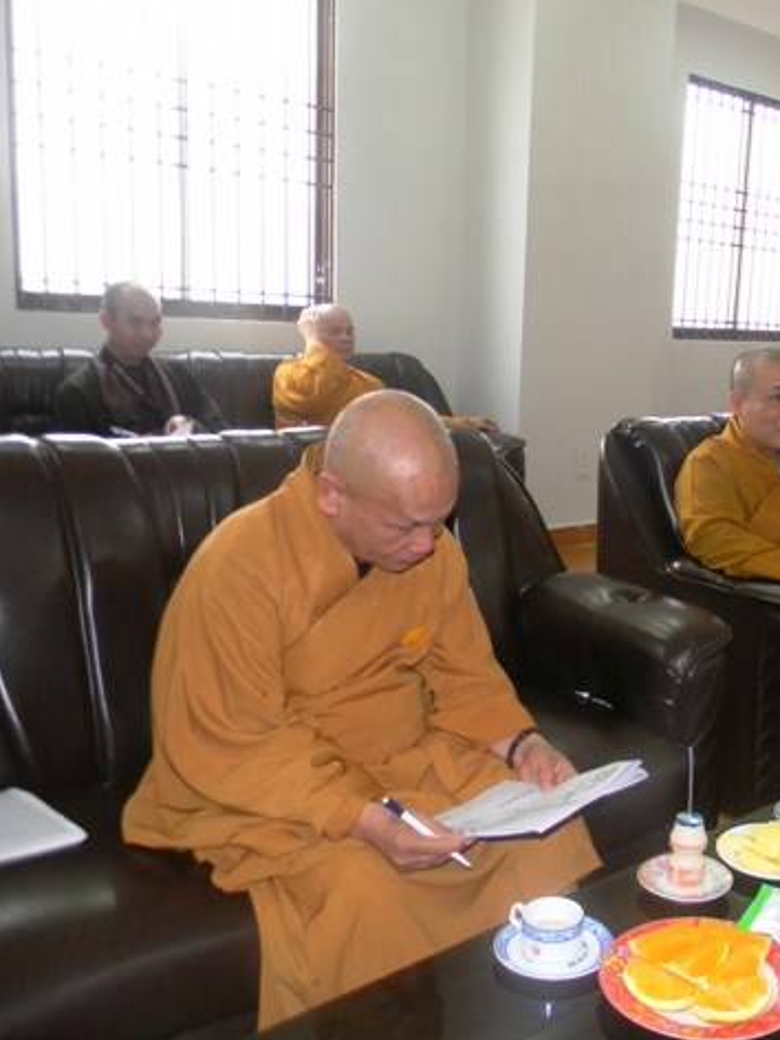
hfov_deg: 35.5
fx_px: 1142
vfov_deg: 49.0
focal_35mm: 38
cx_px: 698
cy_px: 518
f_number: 3.5
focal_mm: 5
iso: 200
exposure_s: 1/28.2
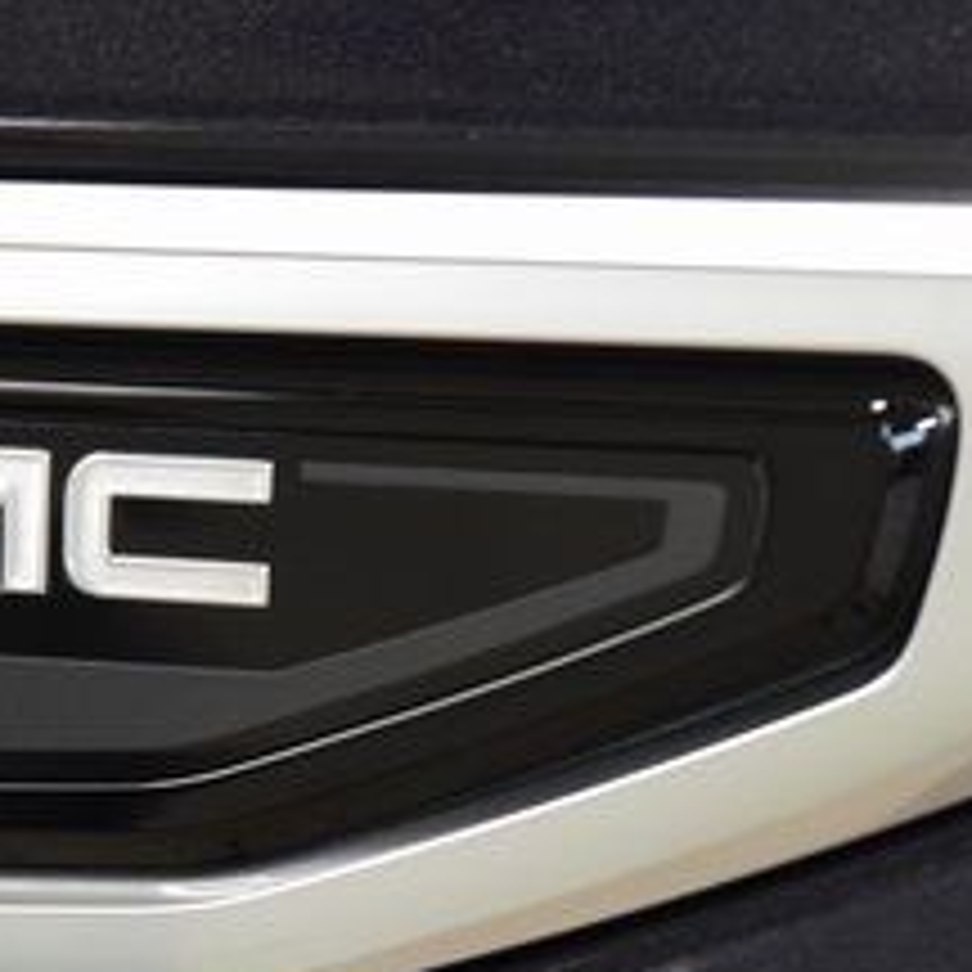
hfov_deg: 6.6
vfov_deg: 6.6
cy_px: 632
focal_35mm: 264
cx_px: 202
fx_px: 8387
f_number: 5.6
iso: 1600
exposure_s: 1/30
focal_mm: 70
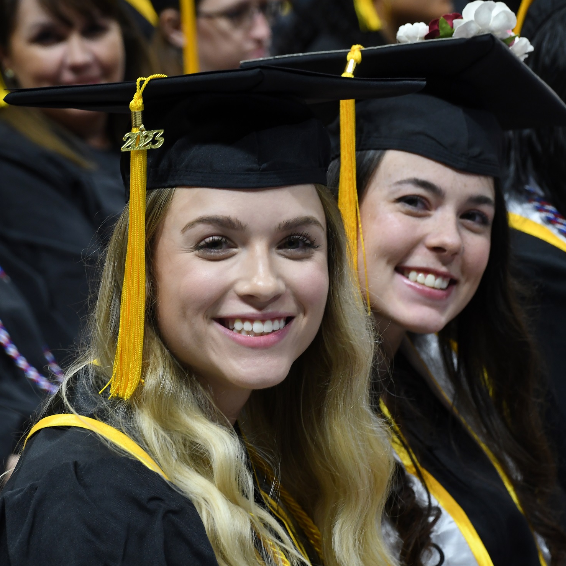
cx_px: 357
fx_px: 3379
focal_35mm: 183
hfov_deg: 9.6
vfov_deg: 9.6
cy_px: 283
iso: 1000
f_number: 5.3
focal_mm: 95
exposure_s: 1/80
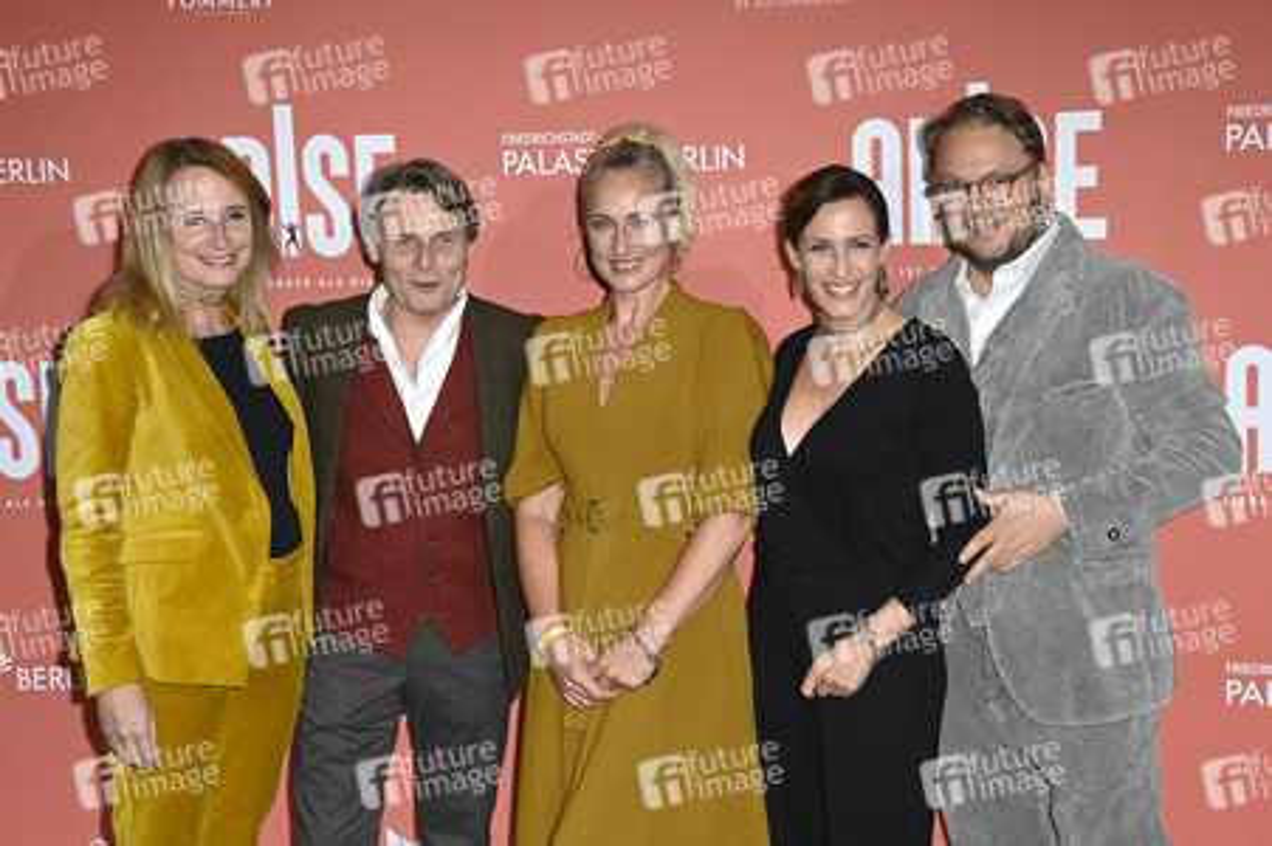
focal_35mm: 56
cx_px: 636
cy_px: 423
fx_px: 1977
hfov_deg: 35.7
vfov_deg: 24.2
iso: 640
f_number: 5.6
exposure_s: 1/160
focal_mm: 56
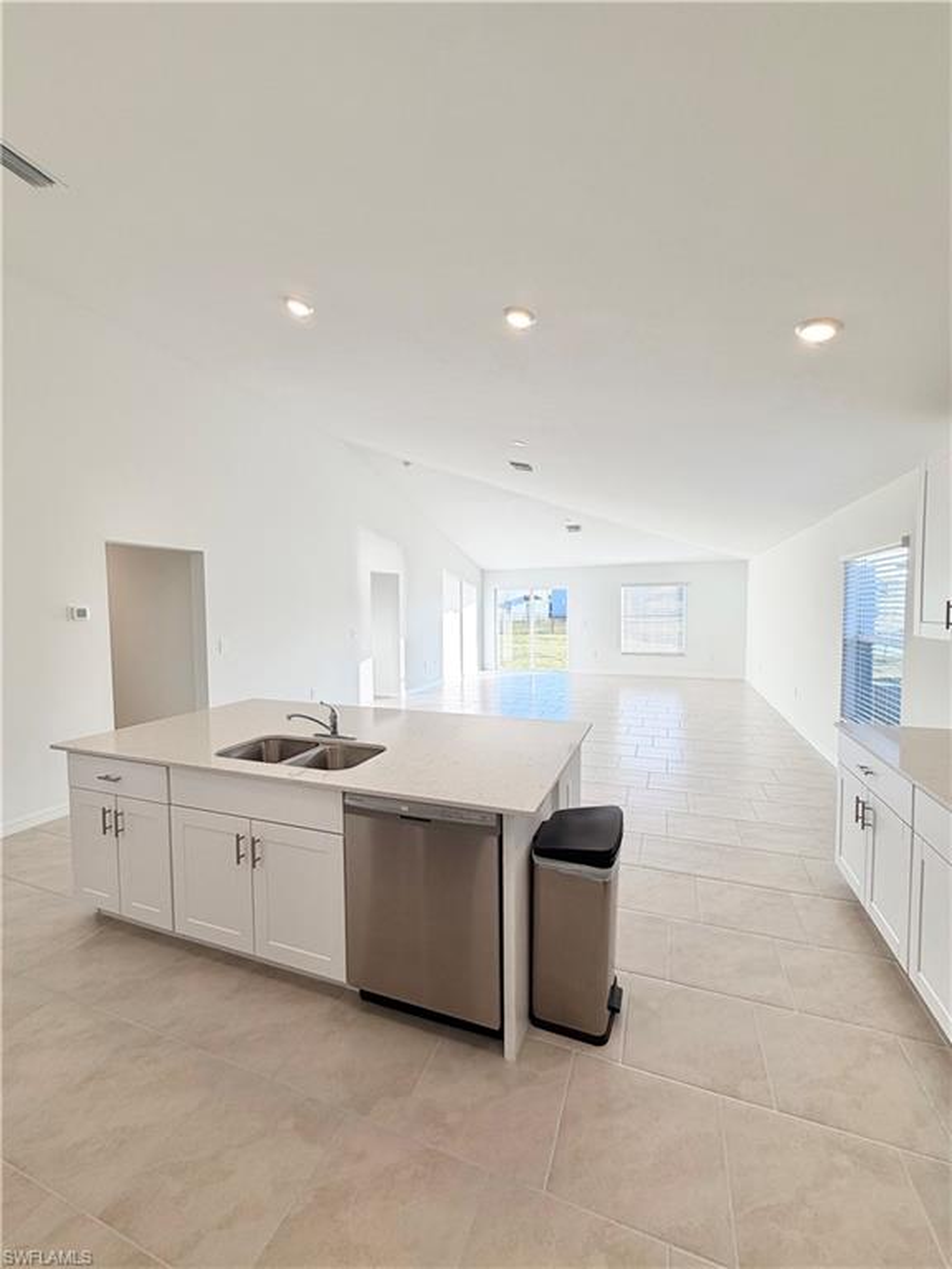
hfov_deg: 85.7
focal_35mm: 14
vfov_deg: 102.1
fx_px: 513
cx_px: 476
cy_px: 634
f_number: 2.2
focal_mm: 2.22
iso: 32
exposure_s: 1/120
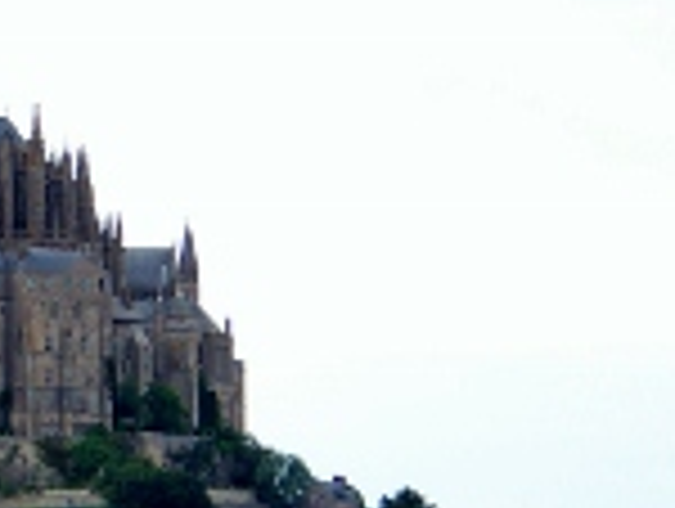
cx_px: -14
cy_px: 454
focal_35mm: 318
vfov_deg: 4.7
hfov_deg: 6.2
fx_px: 6211
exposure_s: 1/320
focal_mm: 17.6
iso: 64
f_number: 3.2
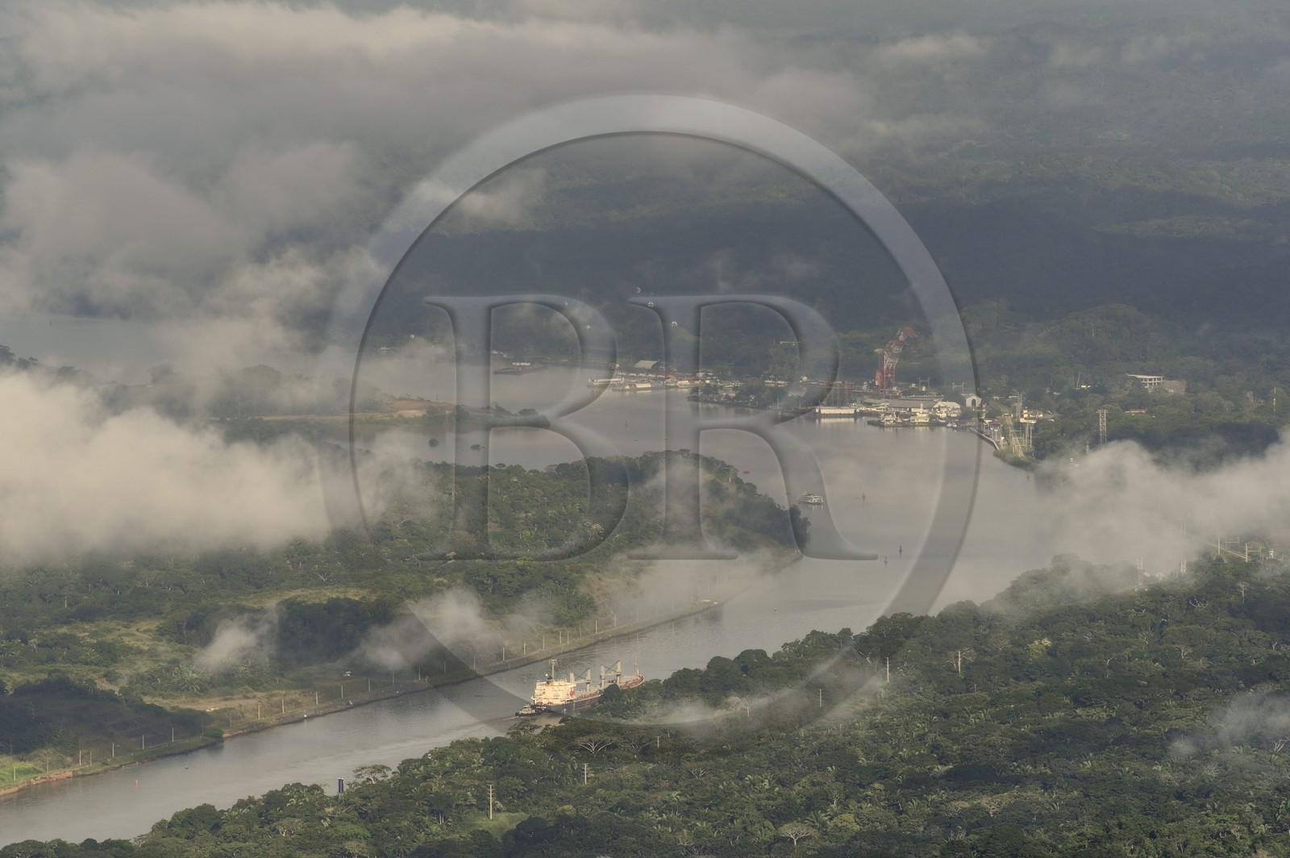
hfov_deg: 10.3
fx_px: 7161
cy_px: 429
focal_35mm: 200
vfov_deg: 6.9
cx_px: 645
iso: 200
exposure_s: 1/500
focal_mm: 200
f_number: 11
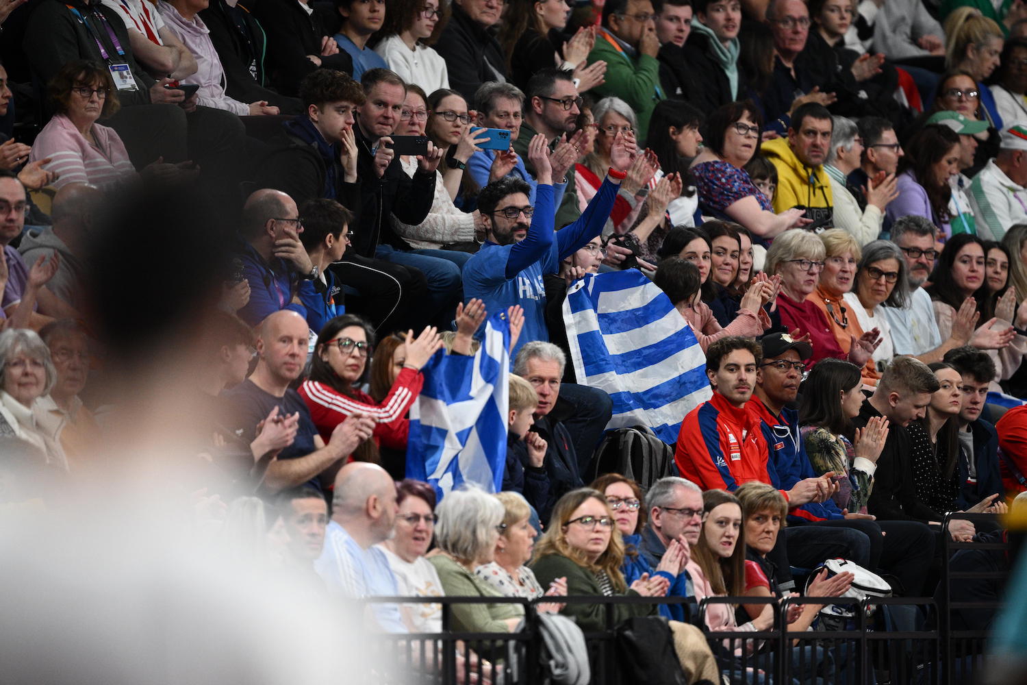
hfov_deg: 3.4
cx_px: 514
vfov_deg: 2.3
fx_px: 17115
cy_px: 342
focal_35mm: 600
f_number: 4
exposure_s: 1/1000
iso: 2000
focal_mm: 600
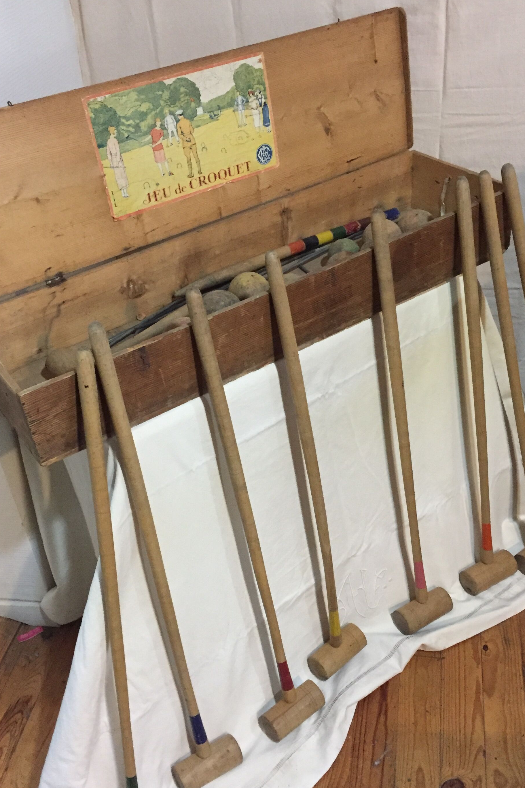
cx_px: 257
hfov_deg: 36.9
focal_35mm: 36
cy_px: 397
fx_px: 788
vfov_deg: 53.1
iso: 250
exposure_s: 1/17
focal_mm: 4.15
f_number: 2.2
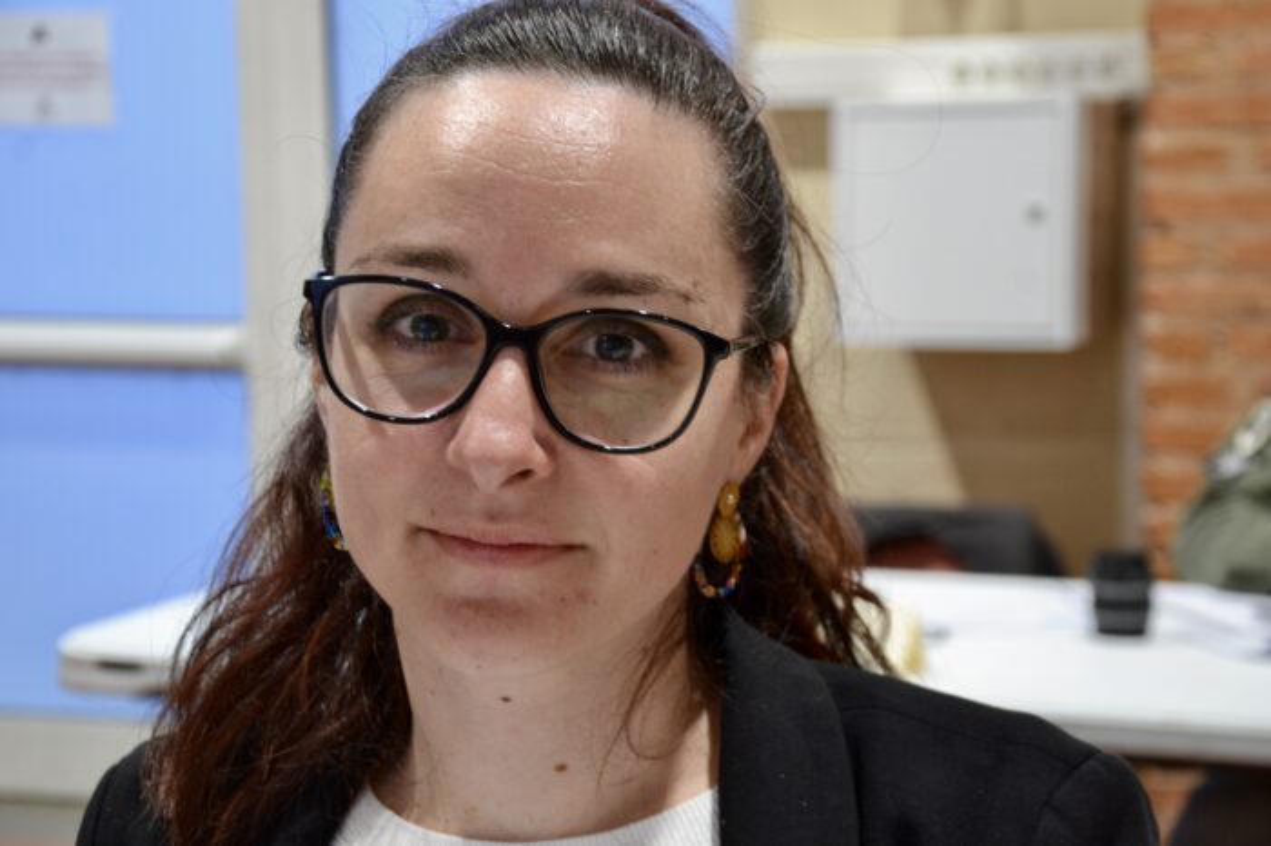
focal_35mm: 78
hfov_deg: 26.0
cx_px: 636
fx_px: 2752
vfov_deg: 17.5
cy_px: 423
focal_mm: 52
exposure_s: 1/15
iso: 640
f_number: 5
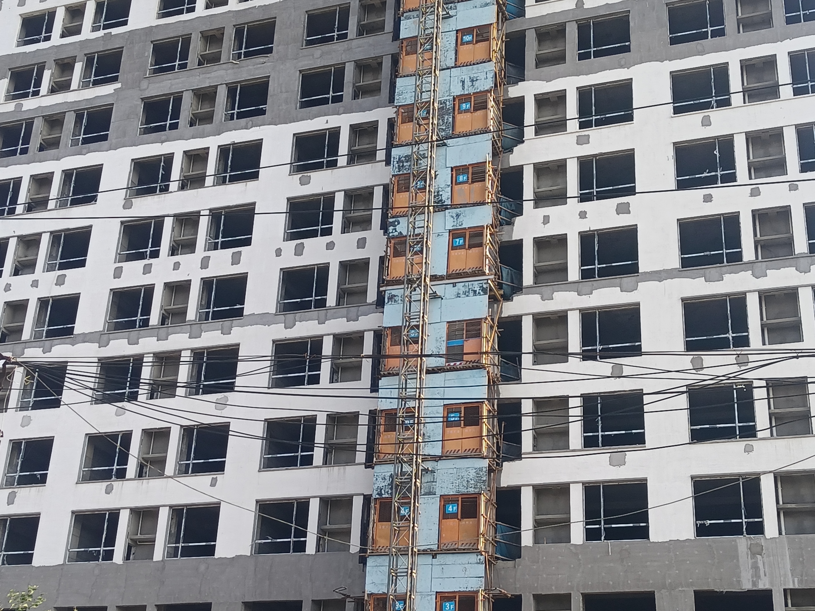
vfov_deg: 27.0
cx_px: 408
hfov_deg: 35.5
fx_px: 1271
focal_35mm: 54
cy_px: 306
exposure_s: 1/492
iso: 100
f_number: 1.8
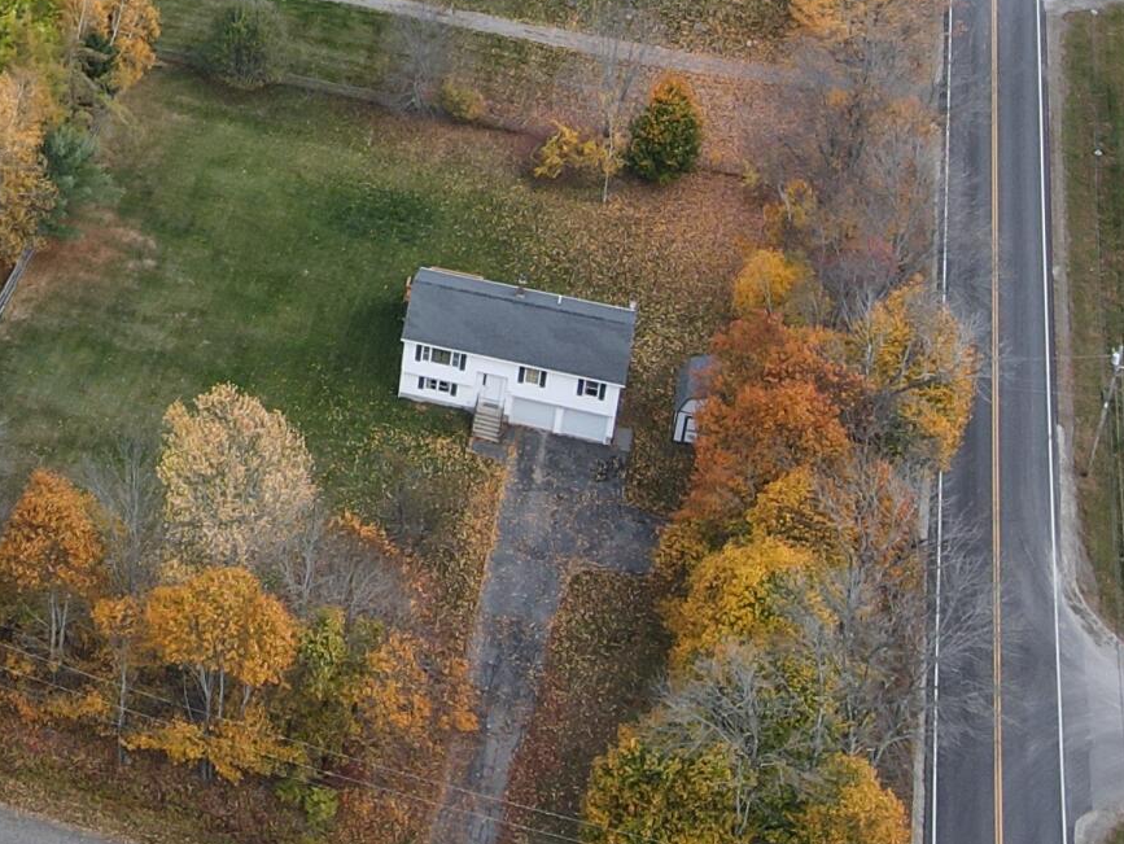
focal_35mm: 83
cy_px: -241
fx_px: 2696
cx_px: -258
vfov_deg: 16.8
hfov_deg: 21.7
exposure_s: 1/200
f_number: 2.8
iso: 100
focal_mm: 4.5
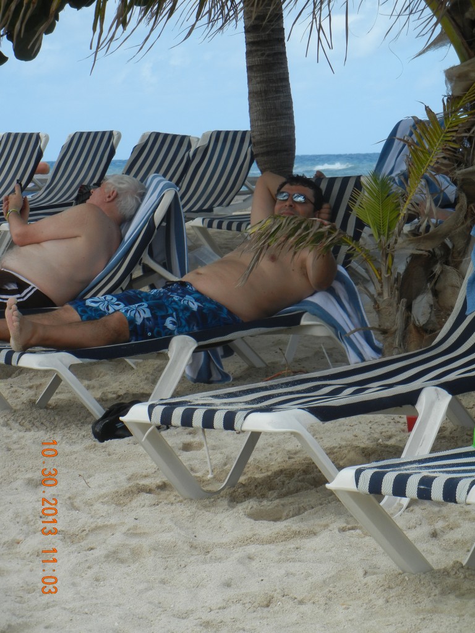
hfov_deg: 11.1
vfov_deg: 14.8
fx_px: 2433
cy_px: 316
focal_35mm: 133
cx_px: 238
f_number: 4.6
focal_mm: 24
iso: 160
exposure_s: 1/635
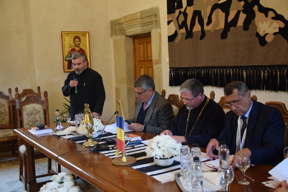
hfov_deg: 46.4
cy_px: 96
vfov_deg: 31.9
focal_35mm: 42
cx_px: 144
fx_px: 336
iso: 2500
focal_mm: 28
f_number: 4
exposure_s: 1/60
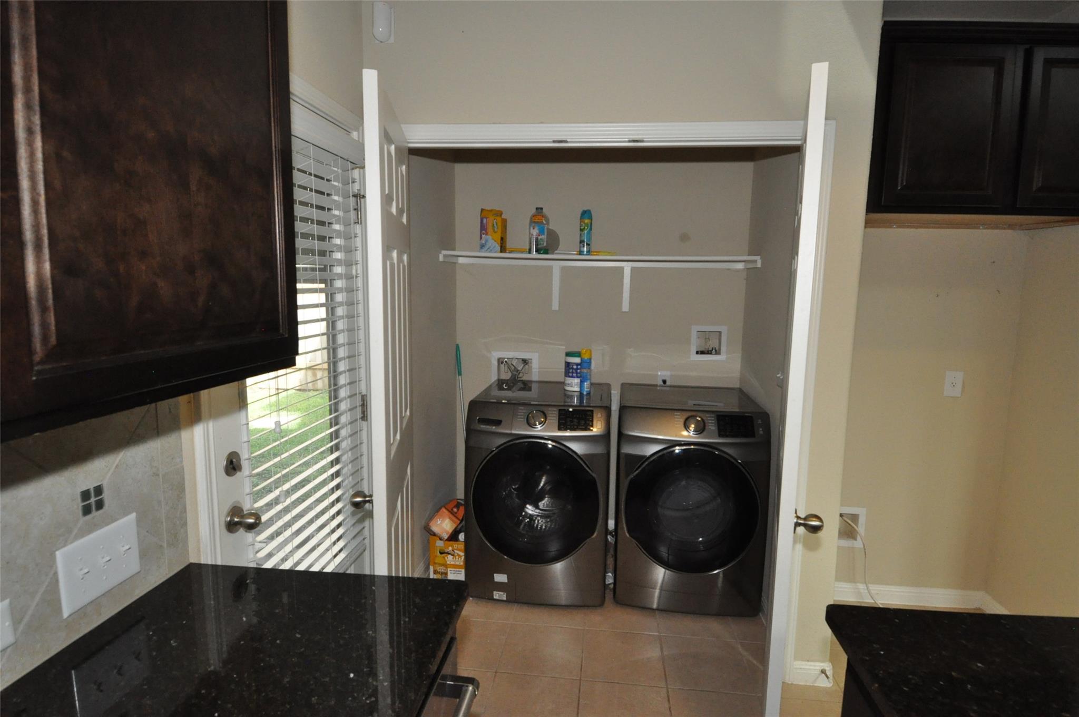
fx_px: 539
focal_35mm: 18
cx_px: 540
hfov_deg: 90.1
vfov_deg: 67.2
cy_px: 358
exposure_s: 1/200
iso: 2000
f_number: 7.1
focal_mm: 12
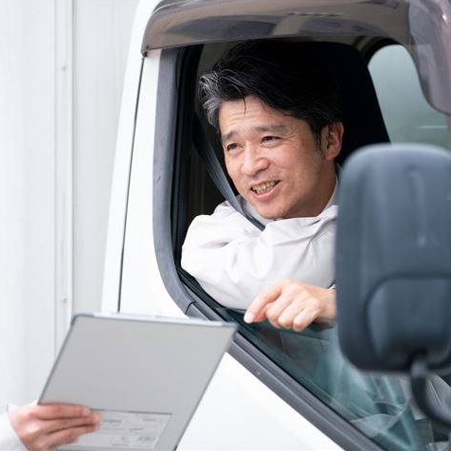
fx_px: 2594
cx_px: 153
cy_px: 225
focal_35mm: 176
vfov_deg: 9.9
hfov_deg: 9.9
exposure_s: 1/2000
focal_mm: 137
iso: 250
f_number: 2.8
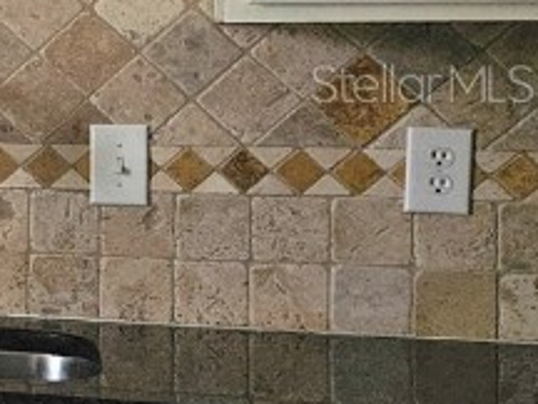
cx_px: -730
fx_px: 1694
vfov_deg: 13.5
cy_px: 82
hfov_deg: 13.5
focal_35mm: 109
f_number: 1.8
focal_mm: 5.4
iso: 50
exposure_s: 1/120
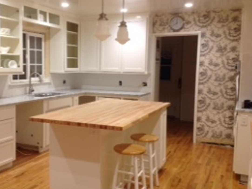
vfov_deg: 33.6
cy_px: 92
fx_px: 313
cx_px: 99
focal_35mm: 43
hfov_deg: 43.6
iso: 80
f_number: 2.4
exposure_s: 1/15
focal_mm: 4.28
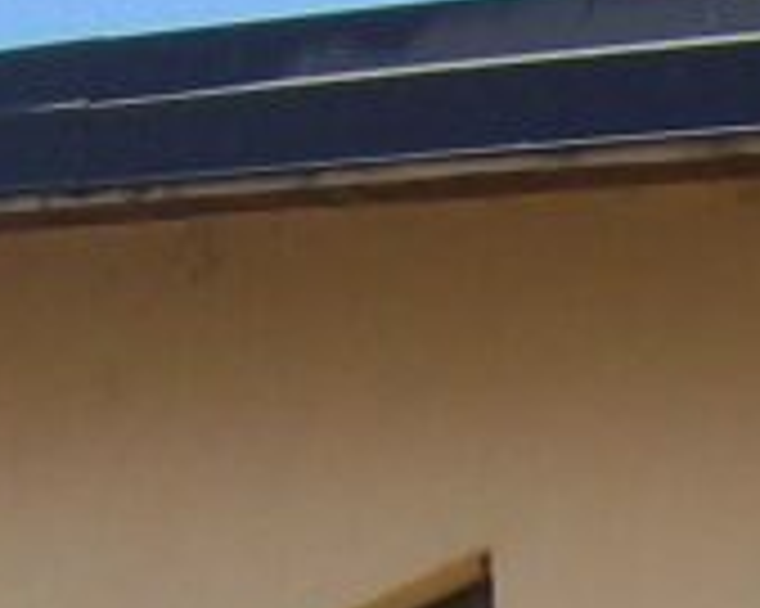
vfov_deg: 6.8
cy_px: 1590
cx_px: 1025
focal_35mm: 213
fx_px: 4788
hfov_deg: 8.9
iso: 80
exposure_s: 1/333
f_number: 4.8
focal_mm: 6
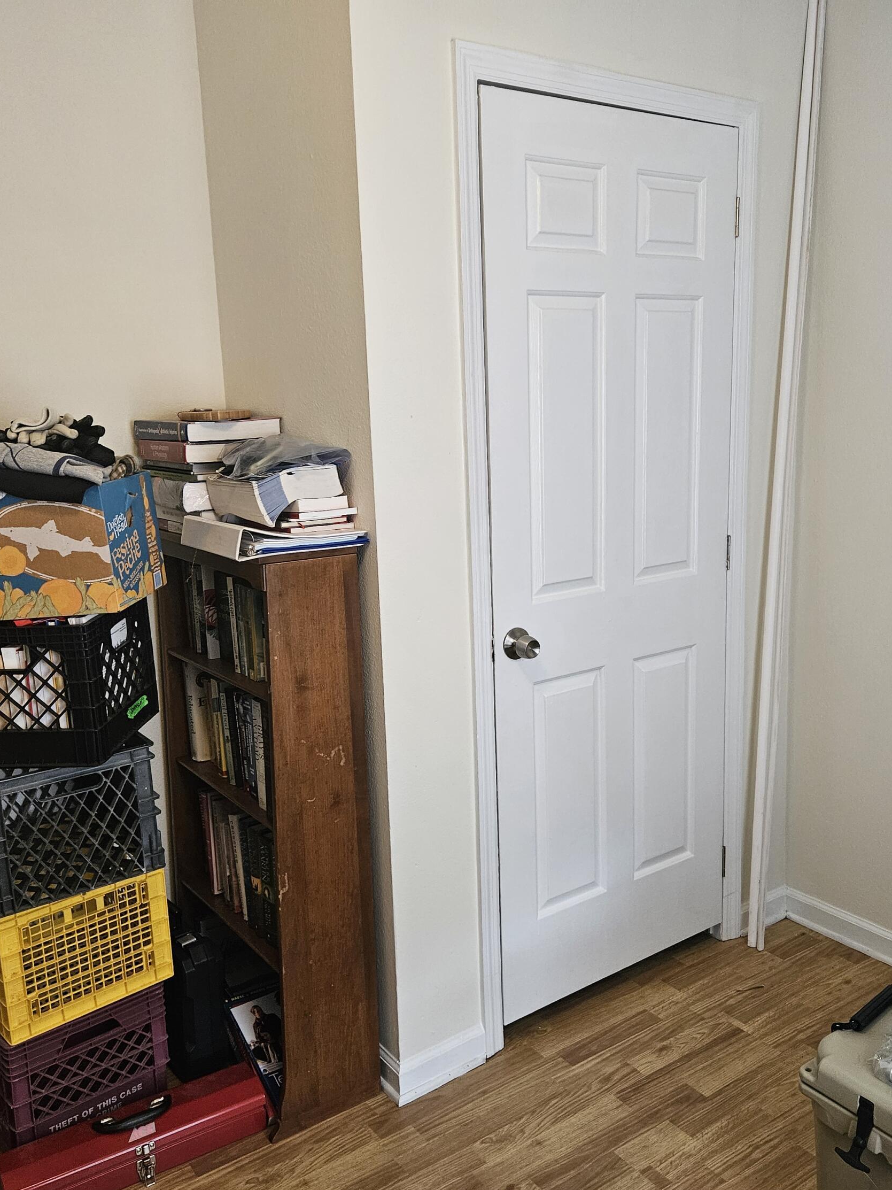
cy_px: 600
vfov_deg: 58.4
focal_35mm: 31
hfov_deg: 45.3
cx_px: 499
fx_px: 1065
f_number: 1.8
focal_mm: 5.4
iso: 400
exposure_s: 1/120
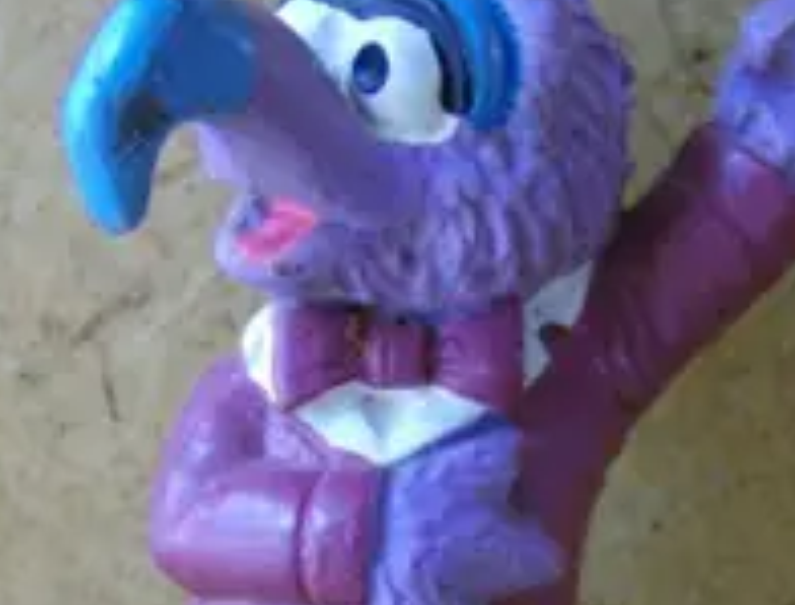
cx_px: 460
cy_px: 471
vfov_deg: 17.0
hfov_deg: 22.4
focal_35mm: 87
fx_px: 2008
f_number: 2.8
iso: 164
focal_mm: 6
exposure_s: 1/64
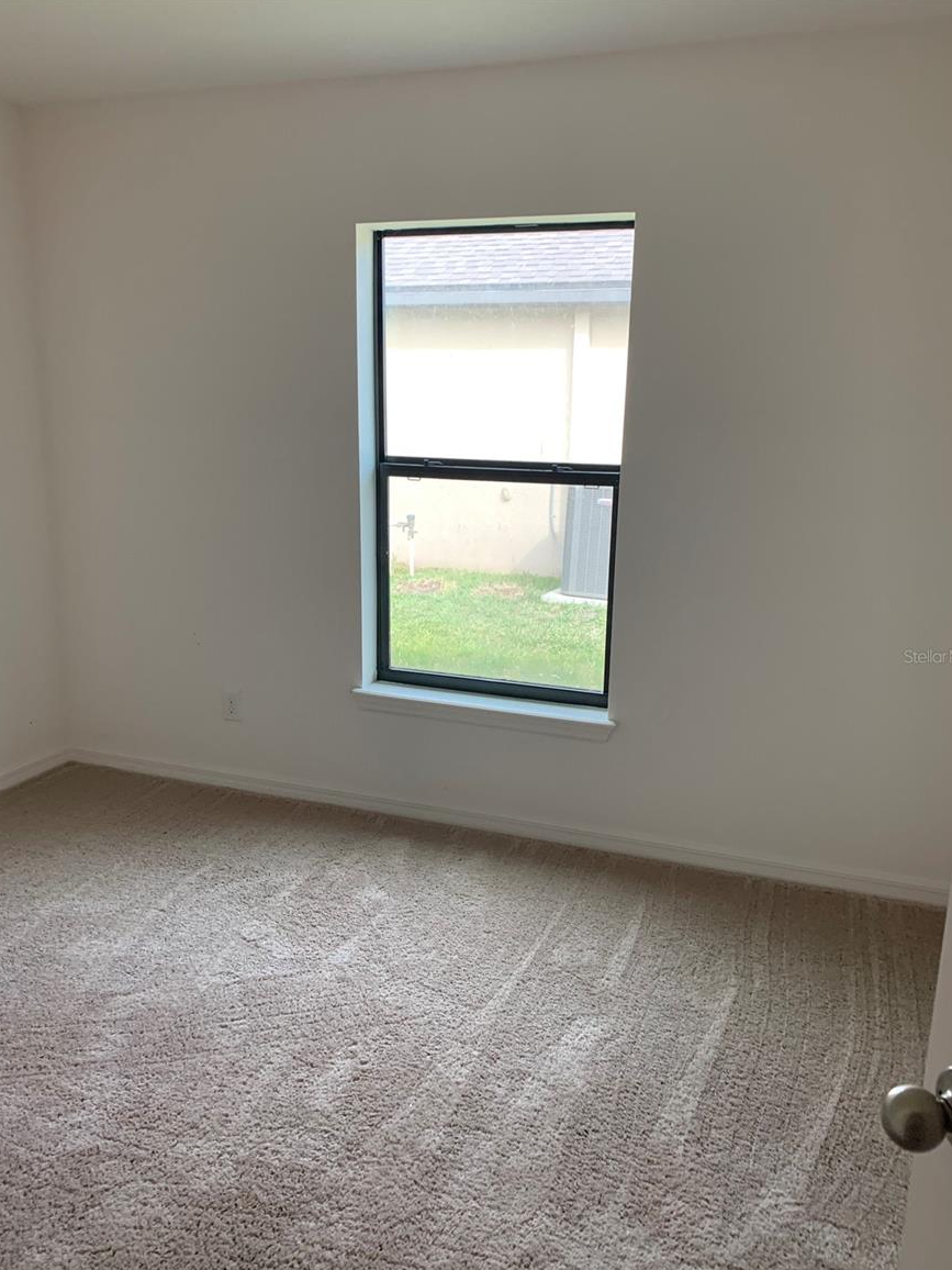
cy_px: 656
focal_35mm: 27
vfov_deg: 65.3
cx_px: 488
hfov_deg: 51.3
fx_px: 990
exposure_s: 1/121
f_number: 1.8
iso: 100
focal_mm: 4.25
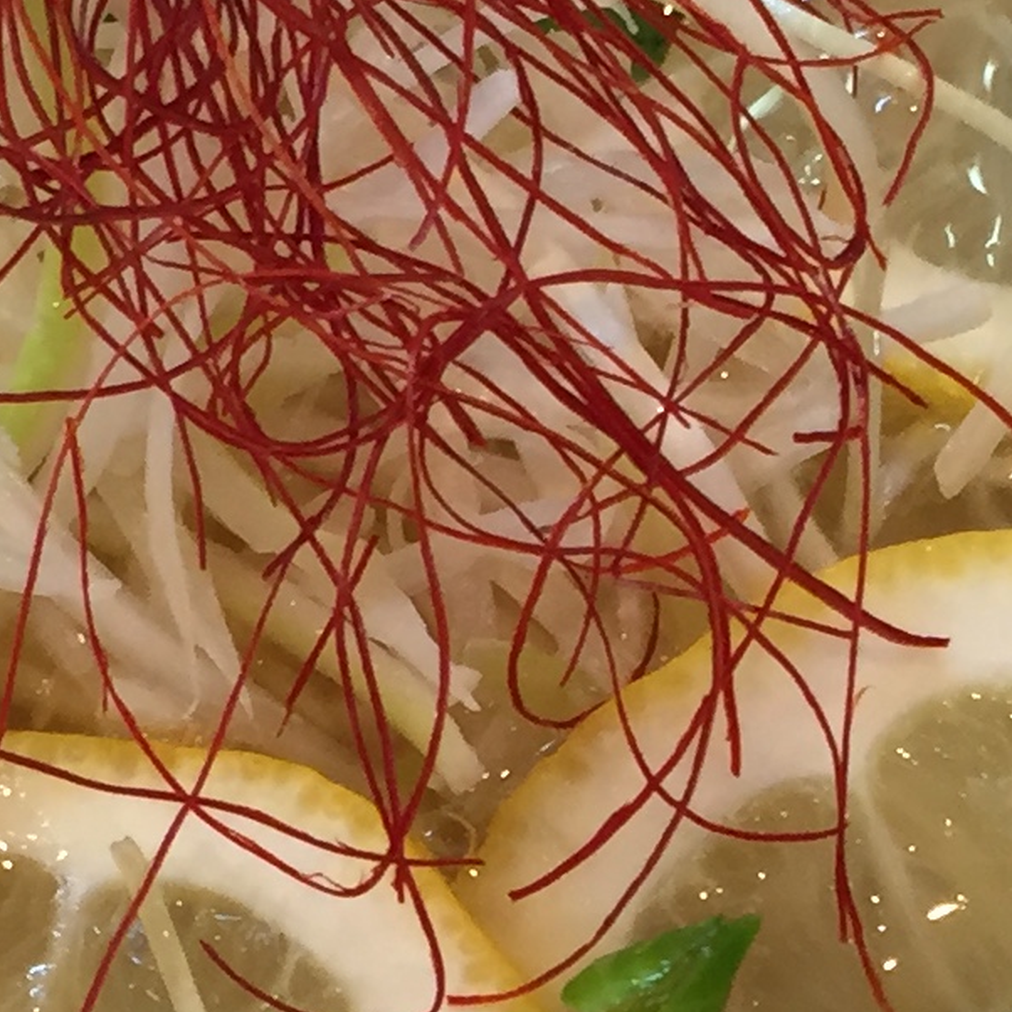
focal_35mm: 139
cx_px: 716
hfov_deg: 12.5
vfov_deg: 12.3
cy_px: 1168
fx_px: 4598
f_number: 2.2
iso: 64
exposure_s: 1/30
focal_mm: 4.15
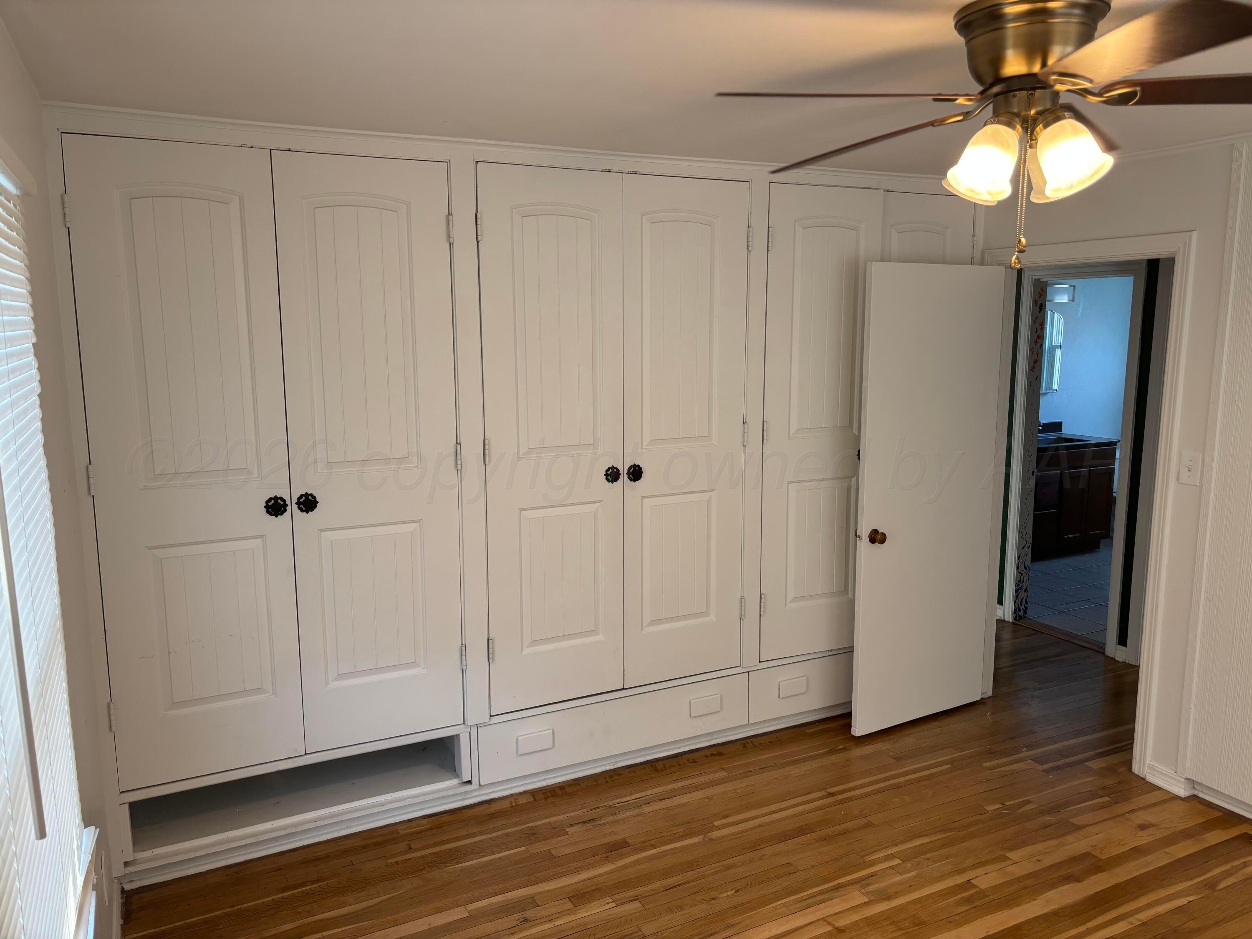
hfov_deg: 67.3
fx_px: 940
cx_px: 626
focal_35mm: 26
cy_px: 470
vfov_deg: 53.1
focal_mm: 5.96
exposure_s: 1/60
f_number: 1.6
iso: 80
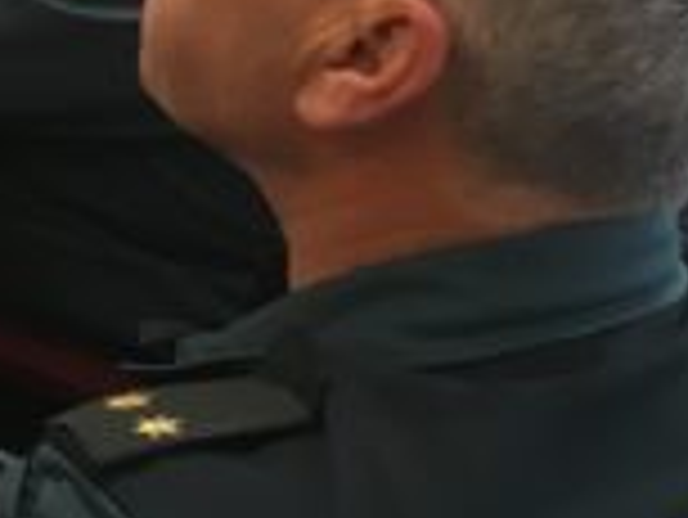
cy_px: -523
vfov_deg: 9.5
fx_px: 2904
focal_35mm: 146
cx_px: -935
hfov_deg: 11.4
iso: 100
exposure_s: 1/33
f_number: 2.2
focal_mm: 4.15
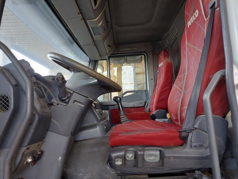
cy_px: 90
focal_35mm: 24
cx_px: 119
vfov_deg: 56.8
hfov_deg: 71.6
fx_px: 165
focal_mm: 5.23
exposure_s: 1/60
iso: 100
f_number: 1.8
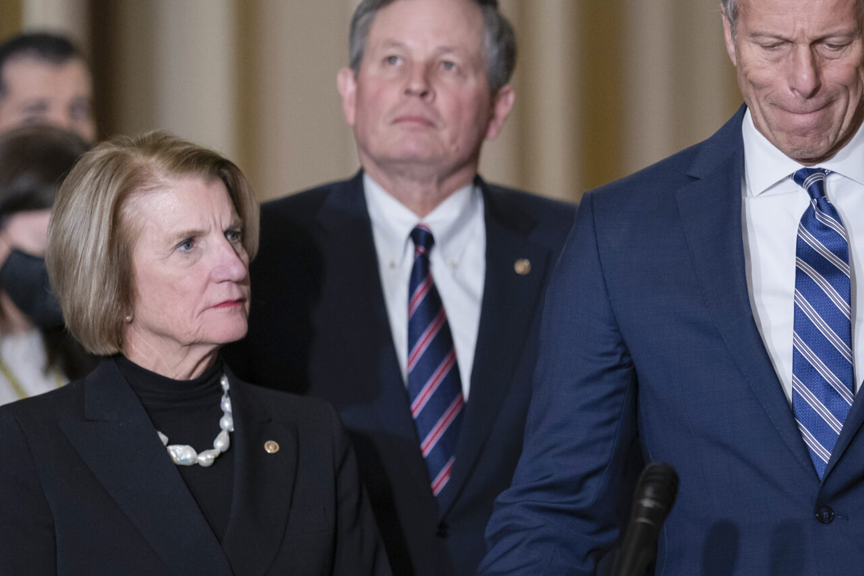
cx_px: 829
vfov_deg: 5.1
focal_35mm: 269
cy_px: 295
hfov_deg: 7.6
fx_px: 6456
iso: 2000
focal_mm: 135
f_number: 1.8
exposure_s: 1/640
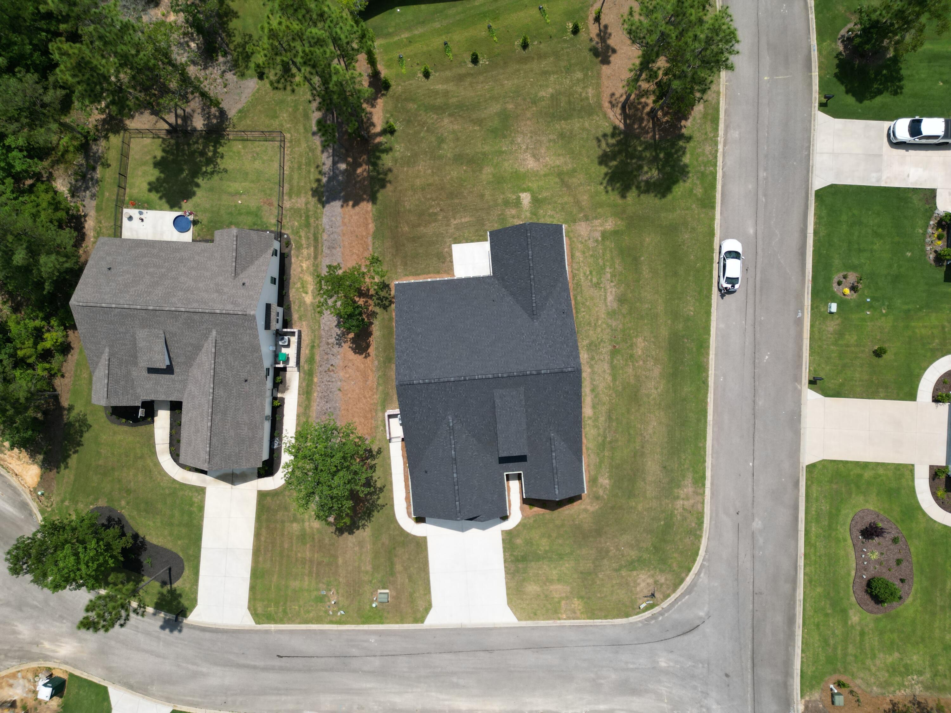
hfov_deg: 71.6
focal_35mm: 24
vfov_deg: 56.8
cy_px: 356
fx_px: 659
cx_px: 476
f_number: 1.7
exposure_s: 1/4000
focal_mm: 6.72
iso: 130
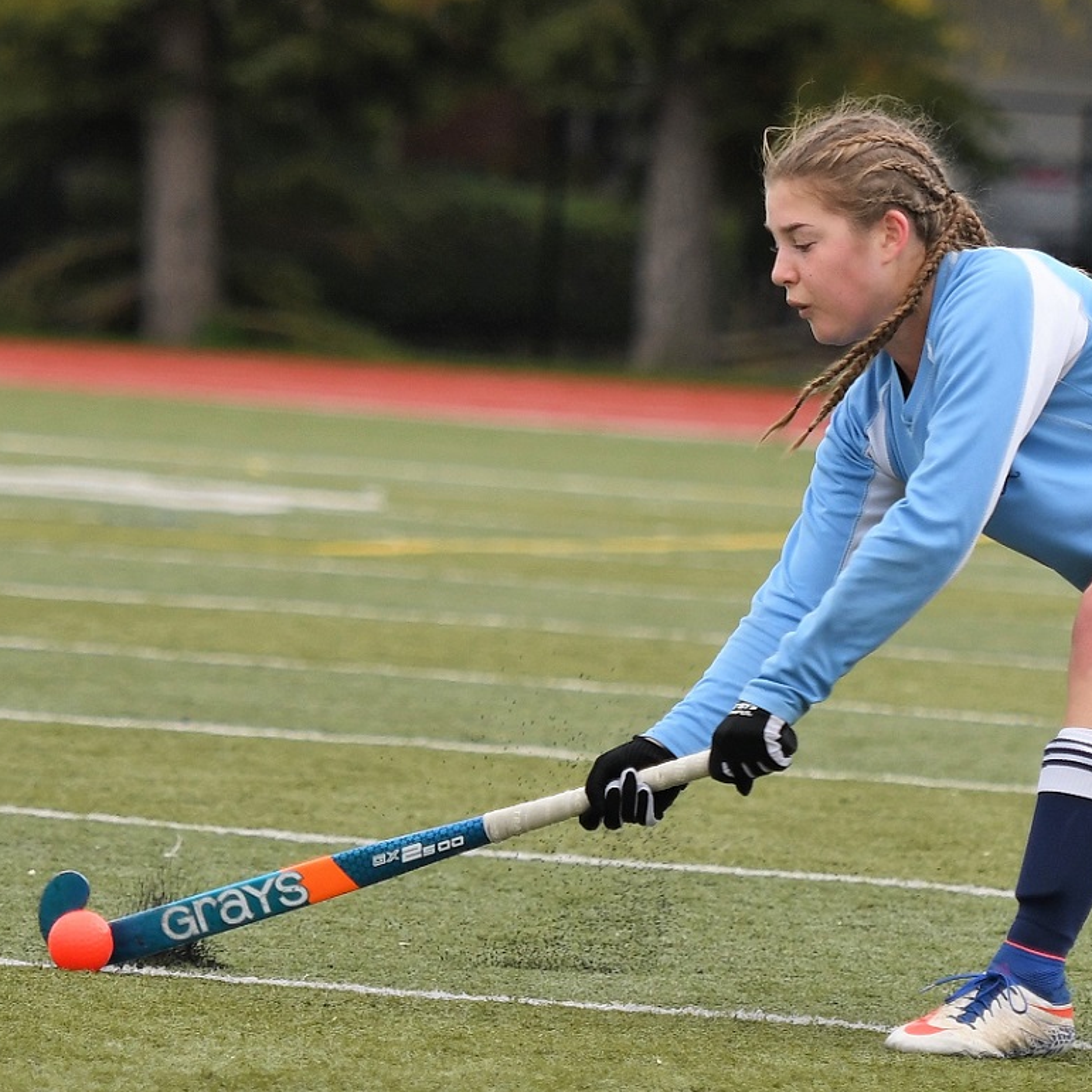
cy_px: 530
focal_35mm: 259
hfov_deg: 6.8
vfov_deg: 6.8
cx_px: 884
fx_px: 9244
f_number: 2.8
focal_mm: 116
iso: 320
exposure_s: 1/1000
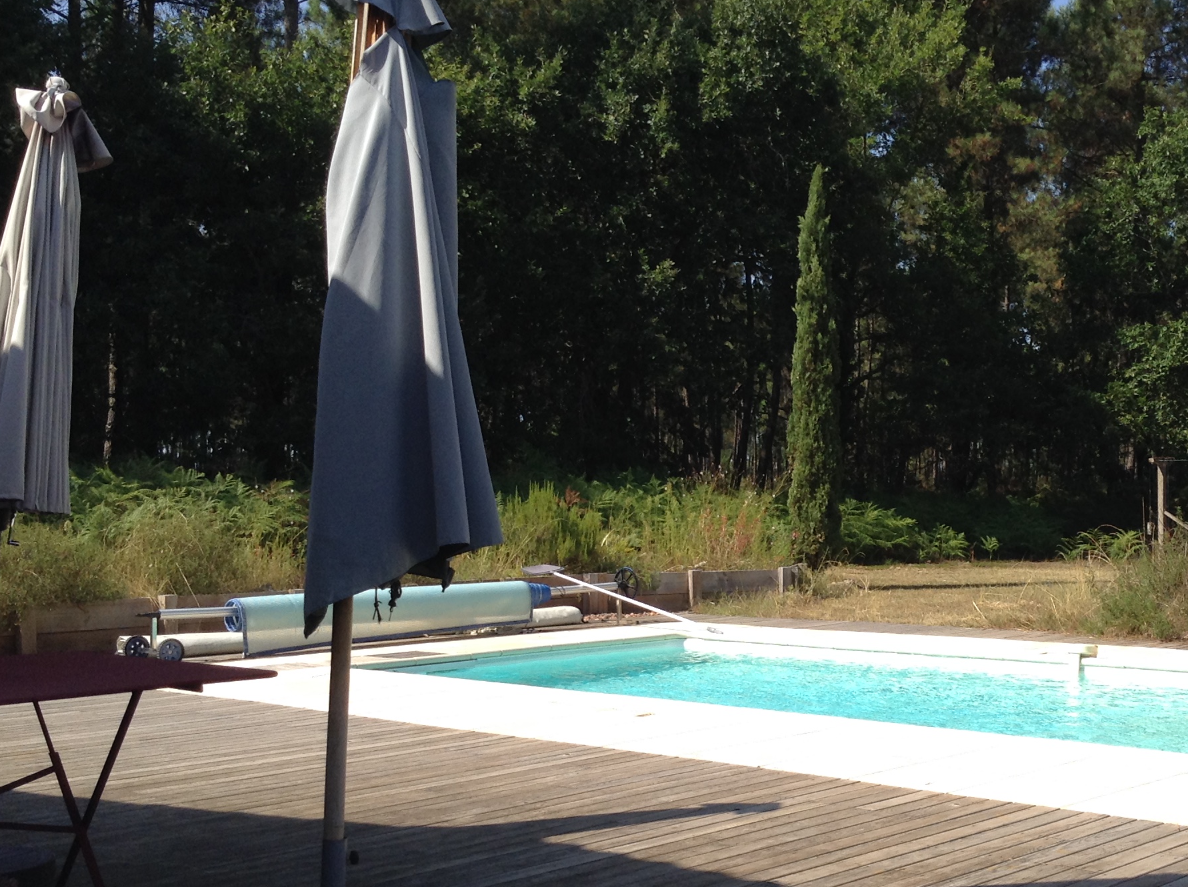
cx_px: 804
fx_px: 1645
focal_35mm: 48
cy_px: 519
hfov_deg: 39.2
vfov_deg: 30.1
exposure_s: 1/828
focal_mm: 3.3
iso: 25
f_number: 2.4
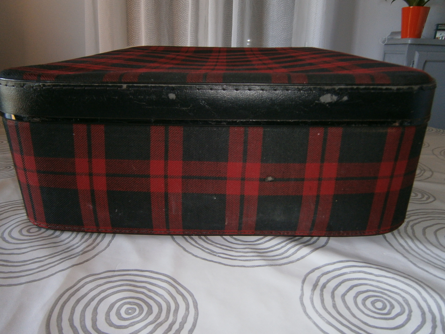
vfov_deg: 53.1
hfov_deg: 67.3
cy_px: 167
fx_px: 334
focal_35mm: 26
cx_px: 222
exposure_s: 1/30
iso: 125
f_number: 2.8
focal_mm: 4.7
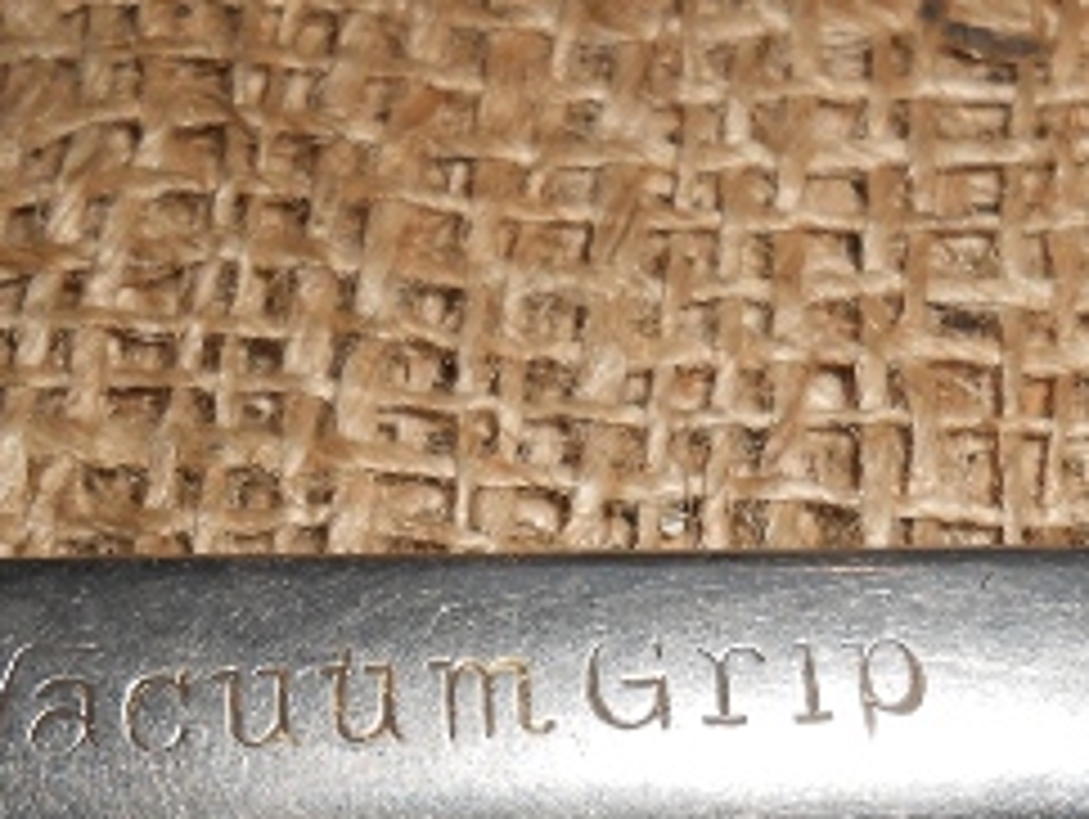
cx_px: 450
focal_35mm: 55
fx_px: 1732
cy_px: 729
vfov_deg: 25.8
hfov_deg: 34.8
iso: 80
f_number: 11.5
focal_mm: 4.6
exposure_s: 1/25
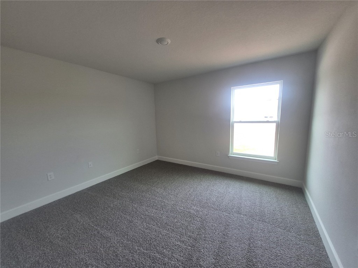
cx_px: 179
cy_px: 134
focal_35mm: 13
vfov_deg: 89.9
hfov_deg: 106.2
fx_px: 134
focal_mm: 1.74
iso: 100
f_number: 2.2
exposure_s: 1/60
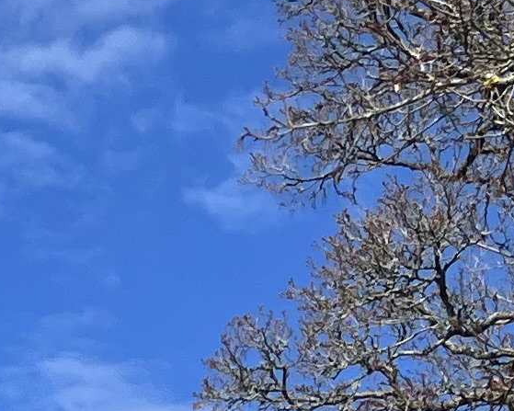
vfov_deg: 7.4
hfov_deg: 9.9
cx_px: -451
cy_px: 1229
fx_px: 2783
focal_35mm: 183
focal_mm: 5.1
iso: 50
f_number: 1.6
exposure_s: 1/5319
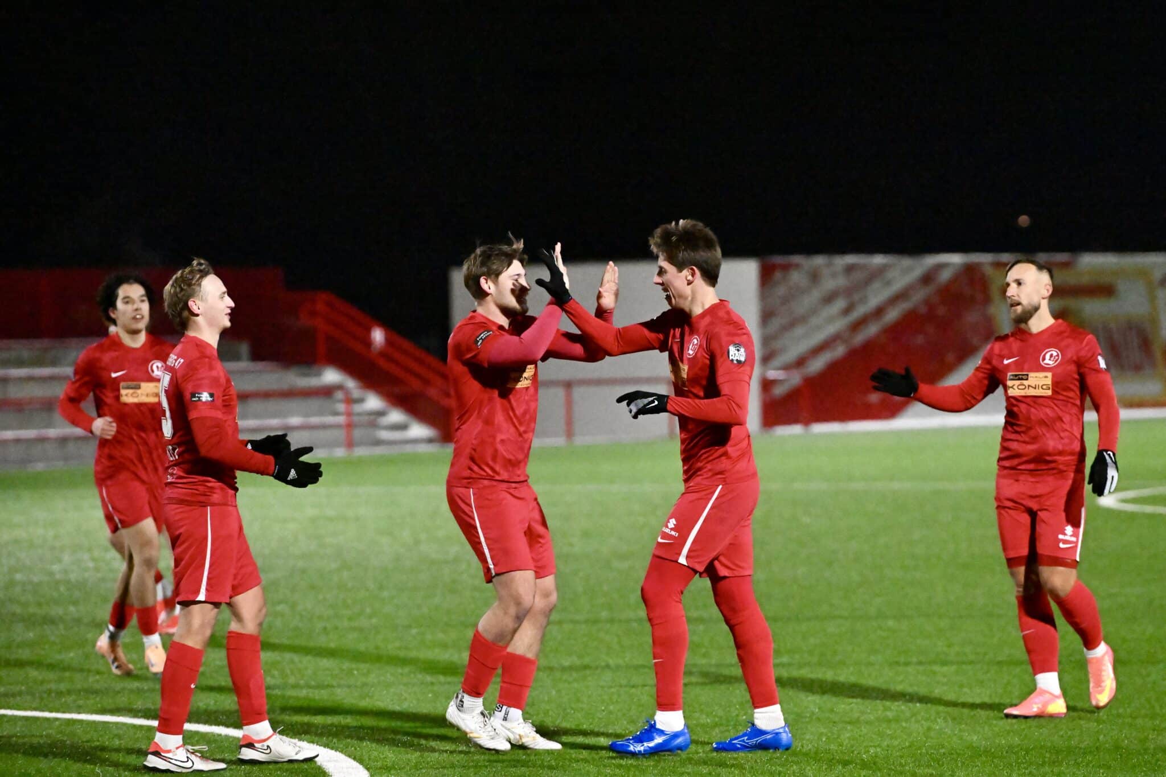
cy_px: 388
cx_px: 583
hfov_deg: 11.7
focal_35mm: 175
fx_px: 5667
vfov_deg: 7.8
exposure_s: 1/1250
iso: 10000
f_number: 3.5
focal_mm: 175
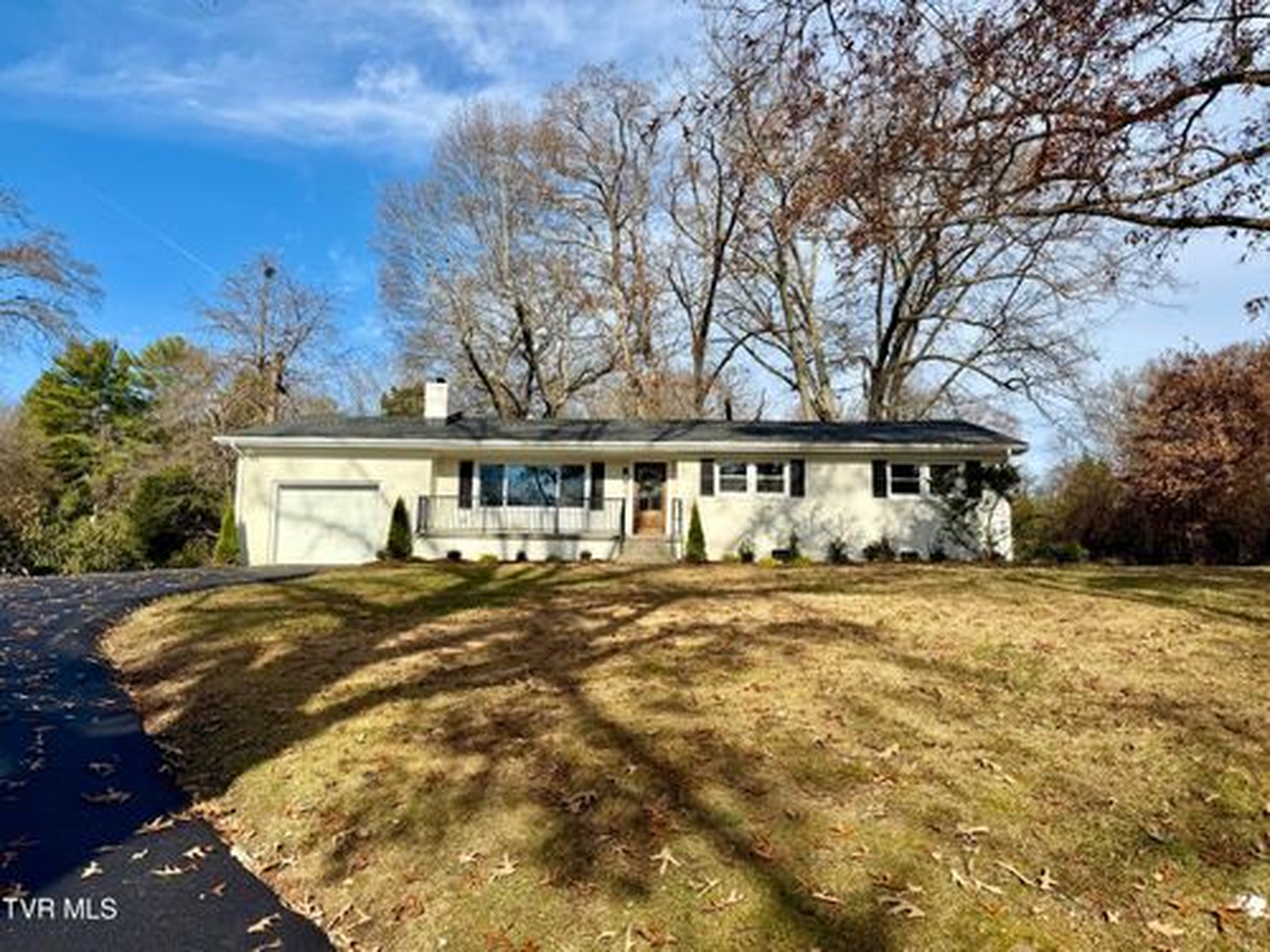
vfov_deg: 56.8
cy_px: 476
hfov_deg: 71.6
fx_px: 881
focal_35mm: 24
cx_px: 635
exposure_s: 1/4405
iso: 80
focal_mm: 6.76
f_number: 1.78
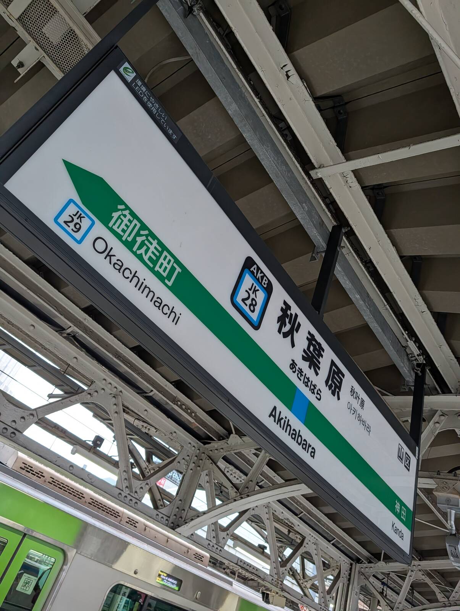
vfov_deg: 71.5
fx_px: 424
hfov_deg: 56.9
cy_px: 306
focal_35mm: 24
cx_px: 230
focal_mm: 6.9
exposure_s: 1/831
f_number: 1.68
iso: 237
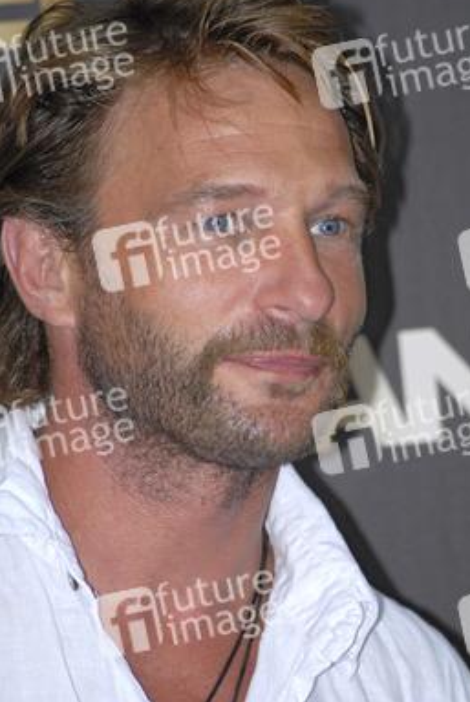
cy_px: 340
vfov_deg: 4.4
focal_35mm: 469
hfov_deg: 2.9
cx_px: 241
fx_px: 9159
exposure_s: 1/125
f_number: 5.6
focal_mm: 300
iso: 640
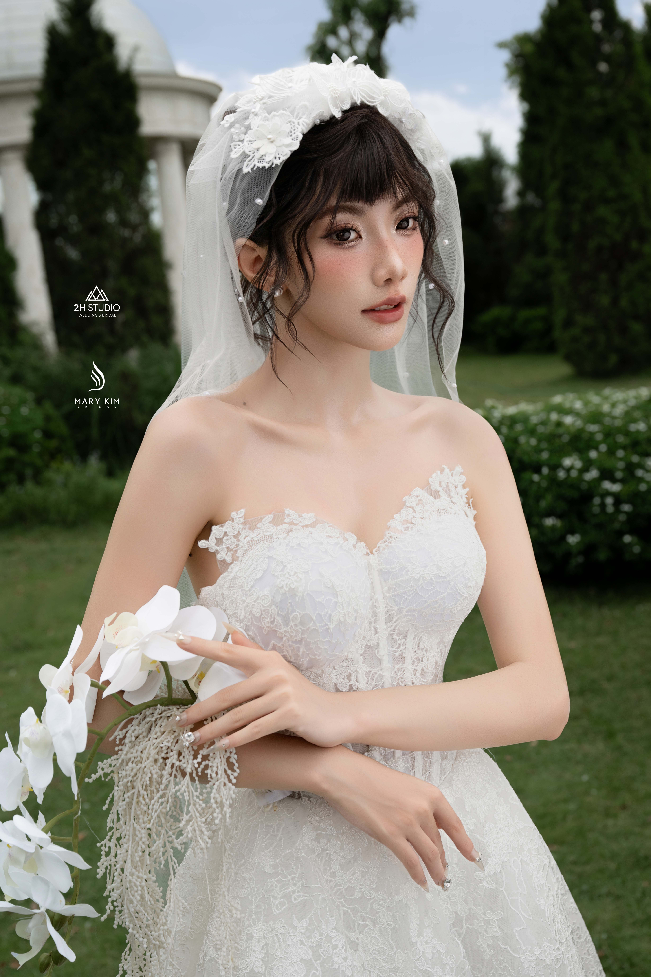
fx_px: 1383
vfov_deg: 38.9
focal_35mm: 51
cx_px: 326
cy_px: 488
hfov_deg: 26.5
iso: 250
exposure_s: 1/160
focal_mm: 51
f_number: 5.6
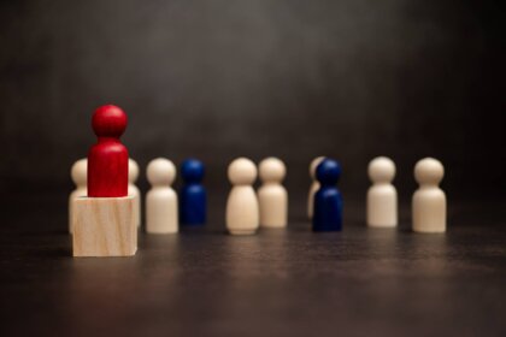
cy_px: 168
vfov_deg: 29.9
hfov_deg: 43.6
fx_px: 632
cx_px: 253
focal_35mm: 45
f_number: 3.5
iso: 100
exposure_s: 1/160
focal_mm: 30
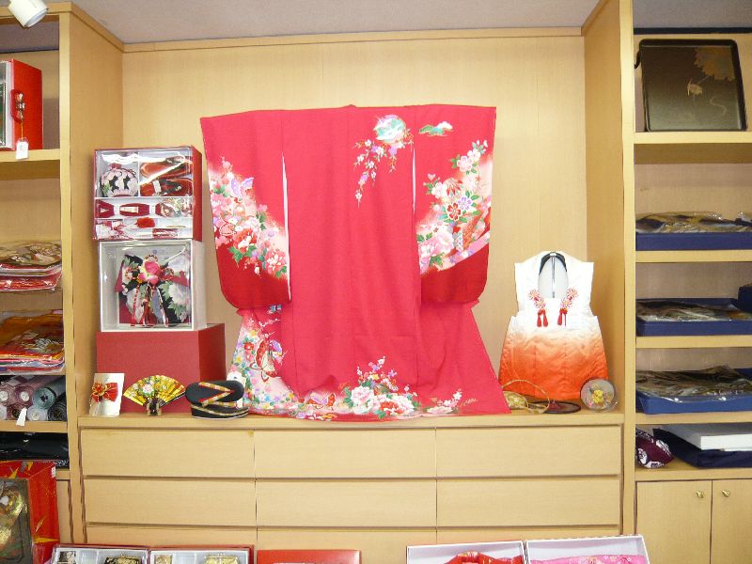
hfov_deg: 63.4
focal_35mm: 28
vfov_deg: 49.7
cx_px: 376
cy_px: 282
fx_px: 608
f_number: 2.8
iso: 125
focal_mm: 4.6
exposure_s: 1/30
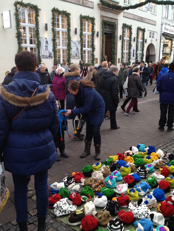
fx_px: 235
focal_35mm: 35
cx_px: 87
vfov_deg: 52.6
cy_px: 116
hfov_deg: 40.7
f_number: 2.4
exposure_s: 1/120
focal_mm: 4.28
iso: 80
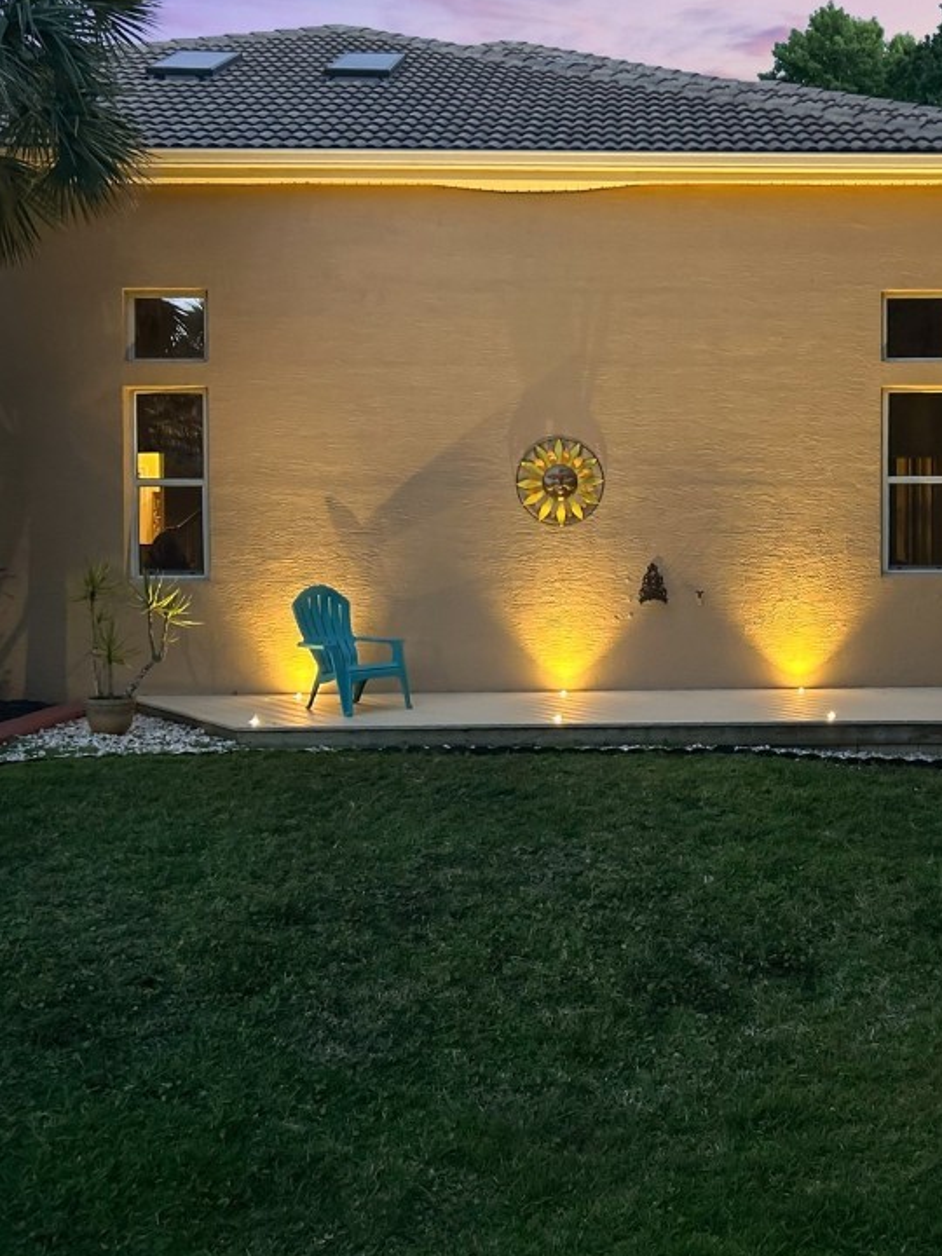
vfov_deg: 50.1
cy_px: 595
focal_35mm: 37
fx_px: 1343
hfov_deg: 38.1
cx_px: 656
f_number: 1.5
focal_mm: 5.7
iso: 640
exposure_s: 1/30
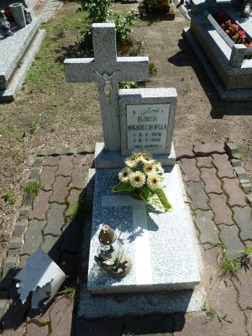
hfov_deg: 54.9
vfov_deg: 69.4
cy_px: 168
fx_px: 243
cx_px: 126
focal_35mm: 25
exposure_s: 1/500
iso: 80
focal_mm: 4.1
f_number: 4
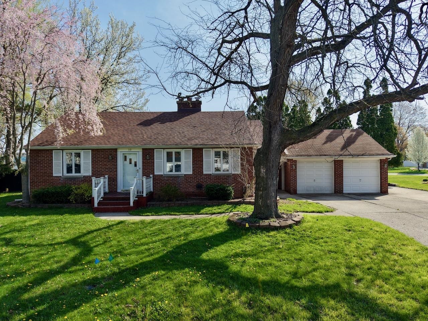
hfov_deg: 71.6
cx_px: 214
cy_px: 160
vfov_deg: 56.8
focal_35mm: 24
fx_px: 297
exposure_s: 1/5000
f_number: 1.8
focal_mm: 8.67
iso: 340
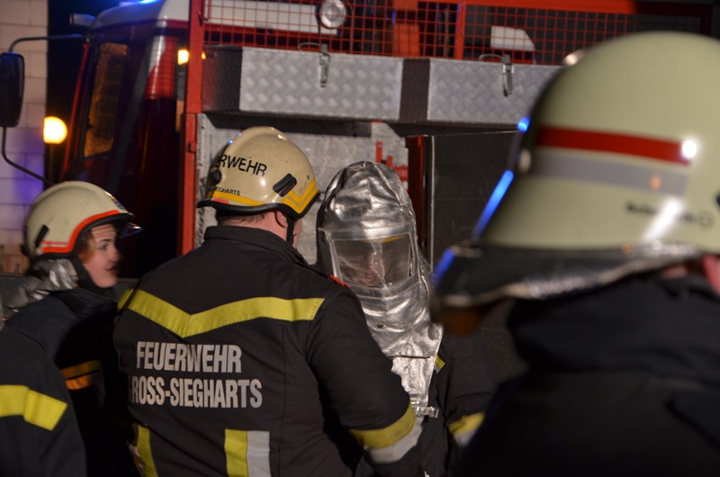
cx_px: 360
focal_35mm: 112
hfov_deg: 18.2
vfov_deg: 12.1
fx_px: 2246
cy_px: 238
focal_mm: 75
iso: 640
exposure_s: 1/10
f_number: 5.3
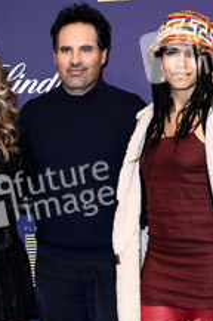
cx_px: 81
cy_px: 271
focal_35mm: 81
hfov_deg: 16.8
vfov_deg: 24.6
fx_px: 721
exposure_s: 1/250
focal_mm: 44
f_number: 6.3
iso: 500
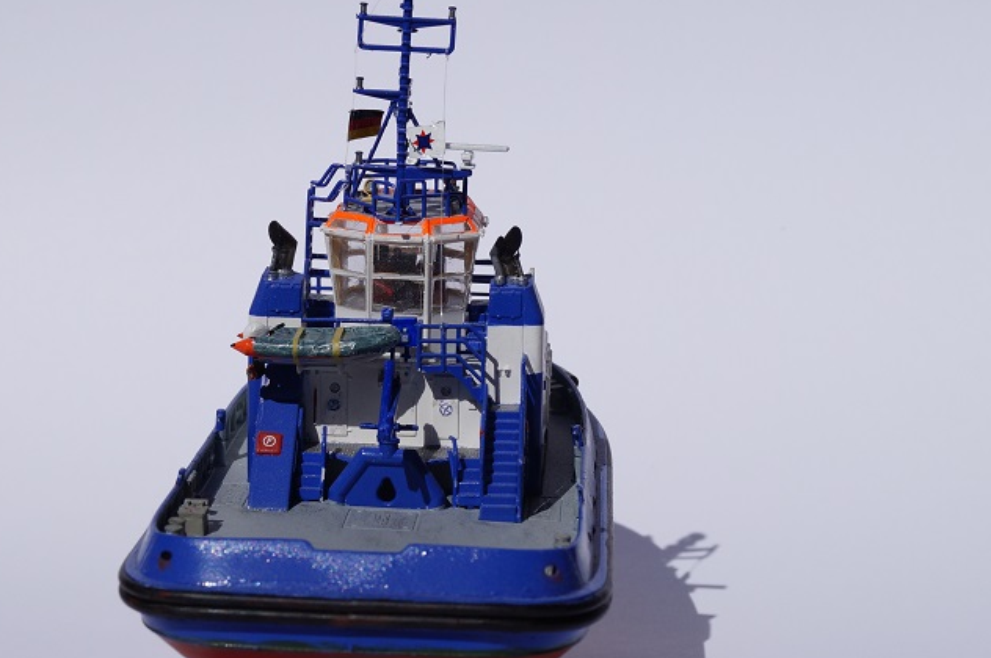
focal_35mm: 95
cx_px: 434
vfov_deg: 14.4
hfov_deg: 21.5
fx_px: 2612
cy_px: 350
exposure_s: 1/640
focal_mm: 40
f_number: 11
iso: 100
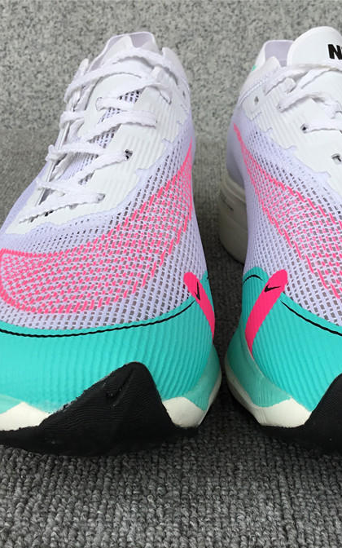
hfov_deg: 29.1
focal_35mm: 44
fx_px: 656
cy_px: 274
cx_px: 209
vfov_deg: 45.3
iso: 25
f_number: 2.4
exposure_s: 1/218
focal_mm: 3.3
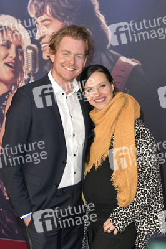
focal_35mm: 80
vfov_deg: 25.4
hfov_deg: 17.0
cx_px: 83
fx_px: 554
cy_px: 124
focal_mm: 80
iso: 1600
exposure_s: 1/250
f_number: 6.3
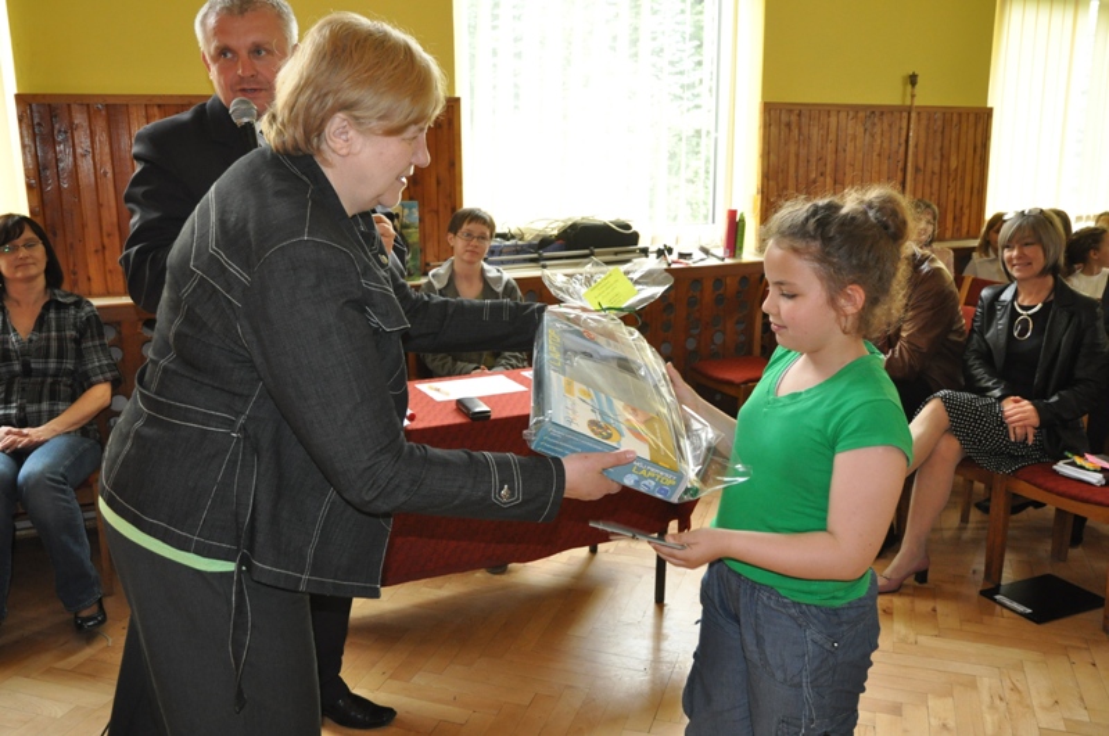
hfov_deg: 57.3
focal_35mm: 33
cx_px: 554
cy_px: 368
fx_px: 1015
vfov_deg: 39.9
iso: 1250
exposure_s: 1/60
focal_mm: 22
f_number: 4.5
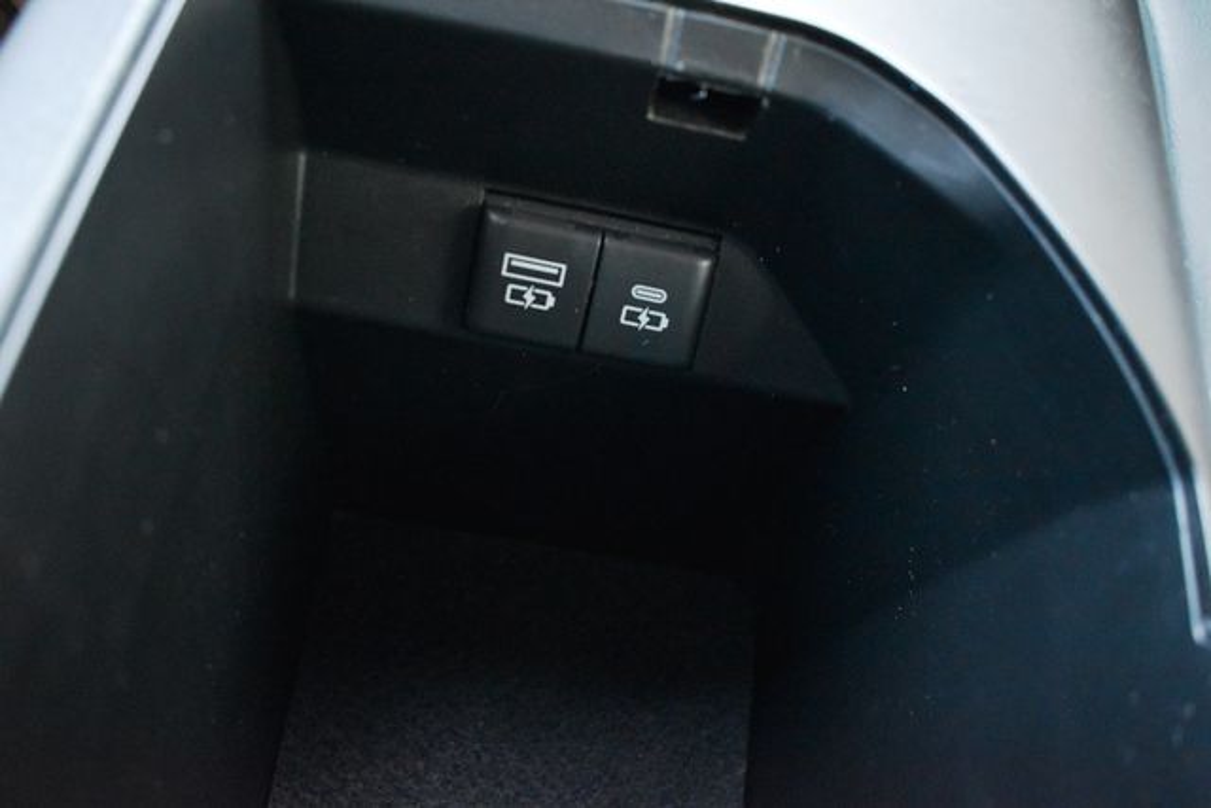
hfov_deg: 61.9
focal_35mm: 30
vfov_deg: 43.6
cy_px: 404
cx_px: 606
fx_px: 1009
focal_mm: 20
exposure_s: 1/125
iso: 3600
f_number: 3.5
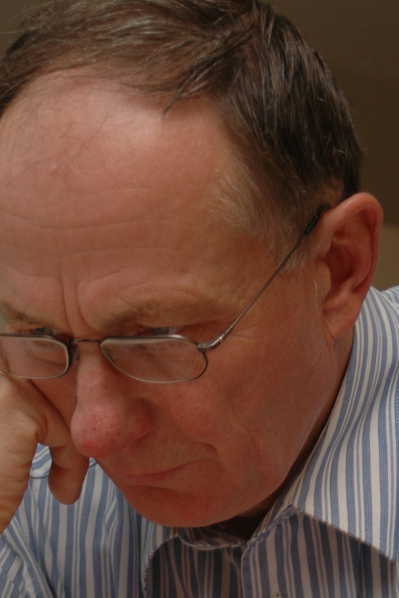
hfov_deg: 9.1
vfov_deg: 13.5
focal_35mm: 151
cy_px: 527
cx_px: 188
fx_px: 2511
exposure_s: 1/60
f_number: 5.6
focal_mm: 48
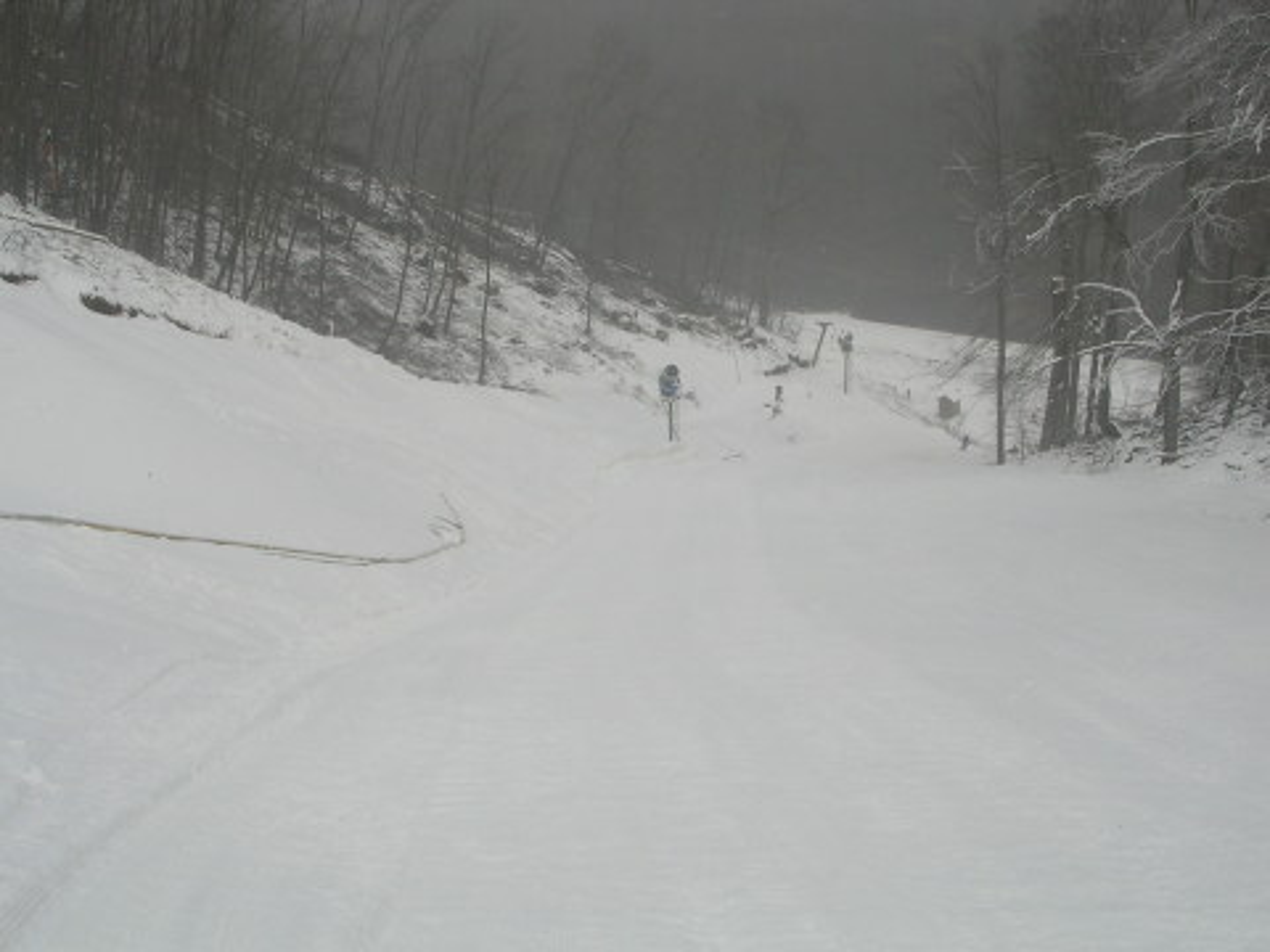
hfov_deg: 38.9
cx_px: 635
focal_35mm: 49
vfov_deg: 29.7
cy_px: 476
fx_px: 1798
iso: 50
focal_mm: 7.5
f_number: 6.2
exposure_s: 1/200
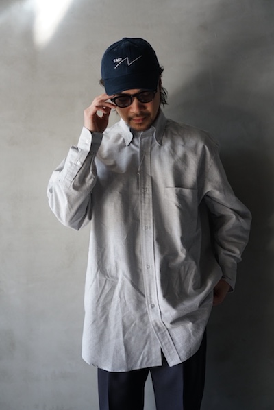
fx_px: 615
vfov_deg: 36.8
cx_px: 137
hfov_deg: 25.1
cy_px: 205
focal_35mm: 54
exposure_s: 1/160
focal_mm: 54
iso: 800
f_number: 4
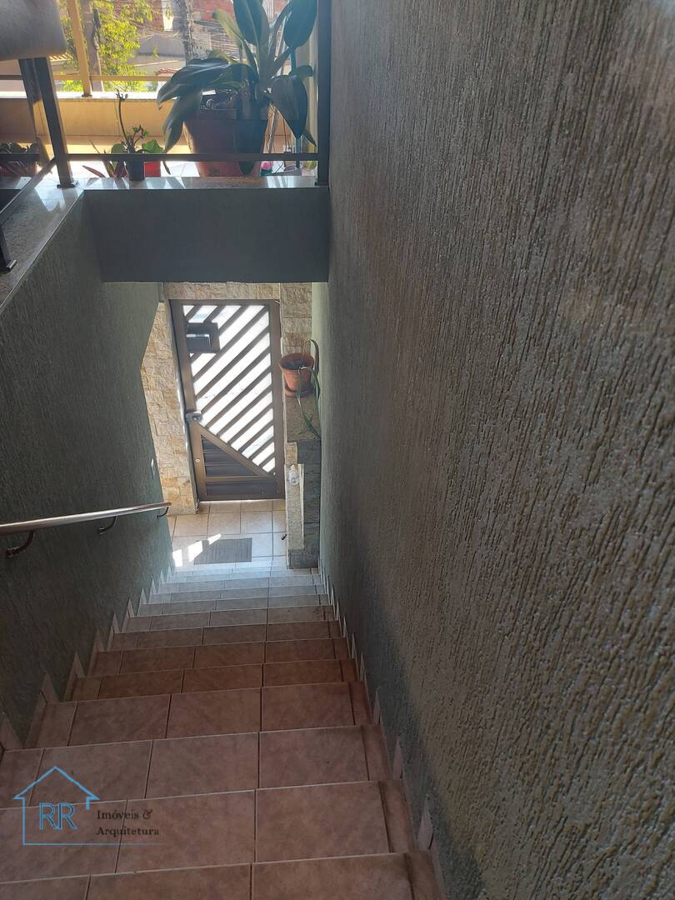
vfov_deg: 71.6
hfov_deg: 56.8
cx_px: 338
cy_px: 450
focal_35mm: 24
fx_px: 624
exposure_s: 1/60
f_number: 1.8
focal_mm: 5.23
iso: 100
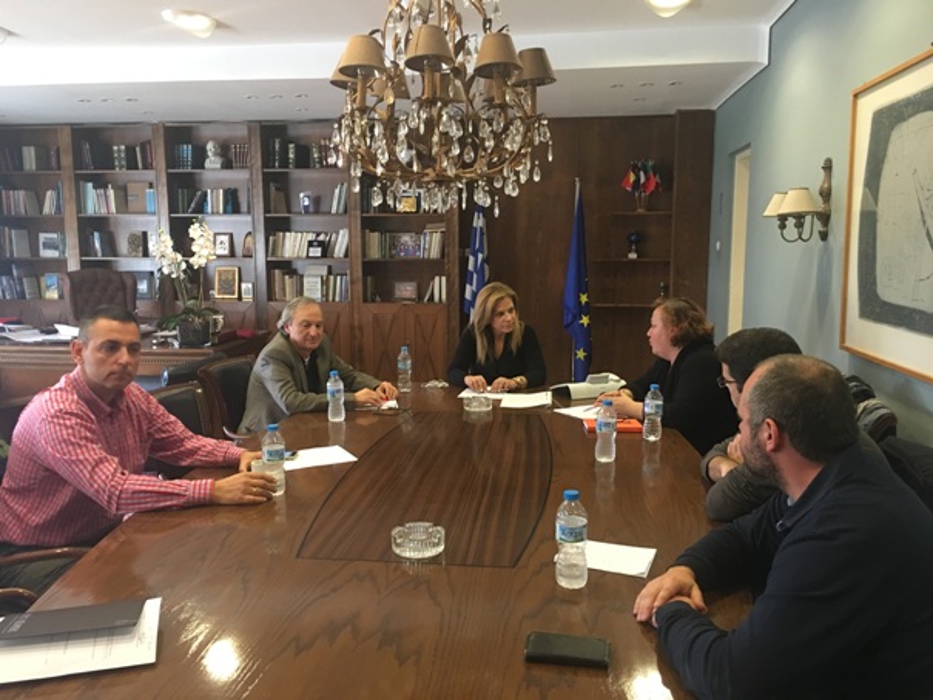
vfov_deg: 48.2
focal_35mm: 29
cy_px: 350
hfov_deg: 61.6
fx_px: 782
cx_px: 466
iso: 100
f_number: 2.2
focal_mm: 4.15
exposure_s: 1/17
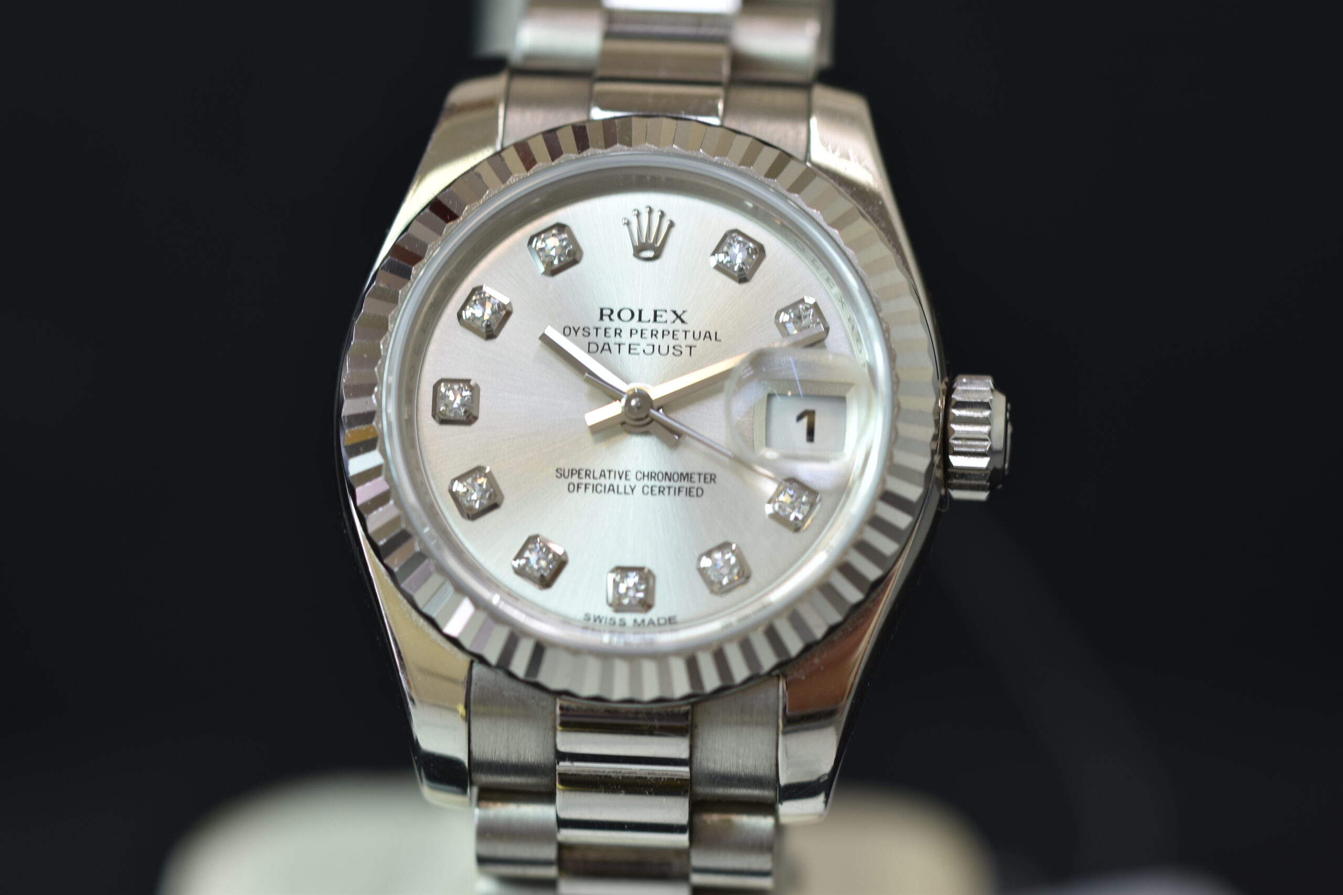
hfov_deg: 15.2
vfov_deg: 10.2
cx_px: 672
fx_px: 5036
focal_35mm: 135
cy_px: 448
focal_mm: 90
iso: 100
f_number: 5
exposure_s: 1/30
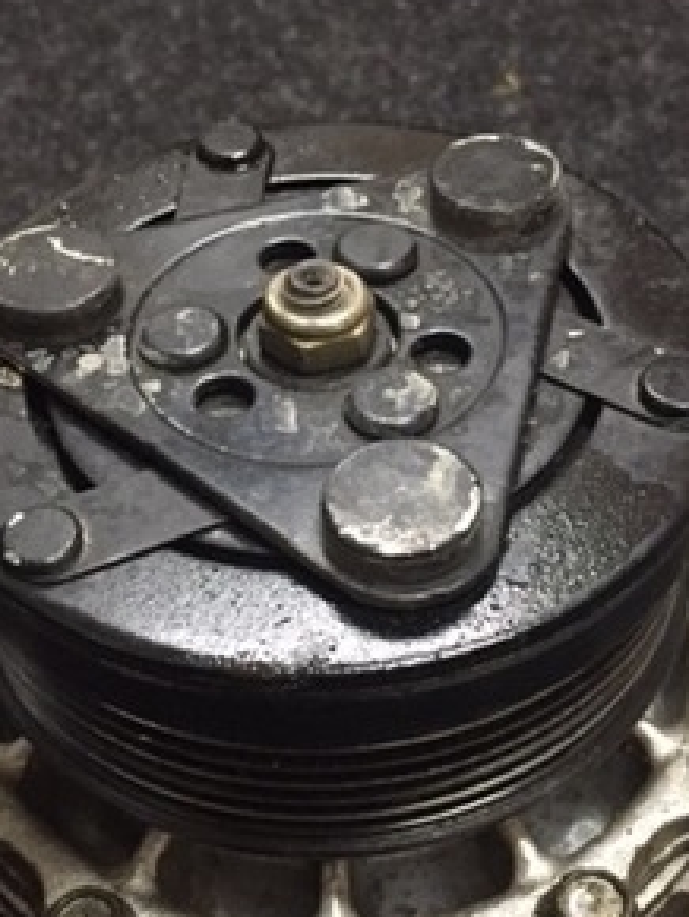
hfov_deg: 24.5
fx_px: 1590
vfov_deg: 32.2
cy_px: 477
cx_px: 344
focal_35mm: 60
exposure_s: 1/17
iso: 320
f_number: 2.2
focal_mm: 4.15
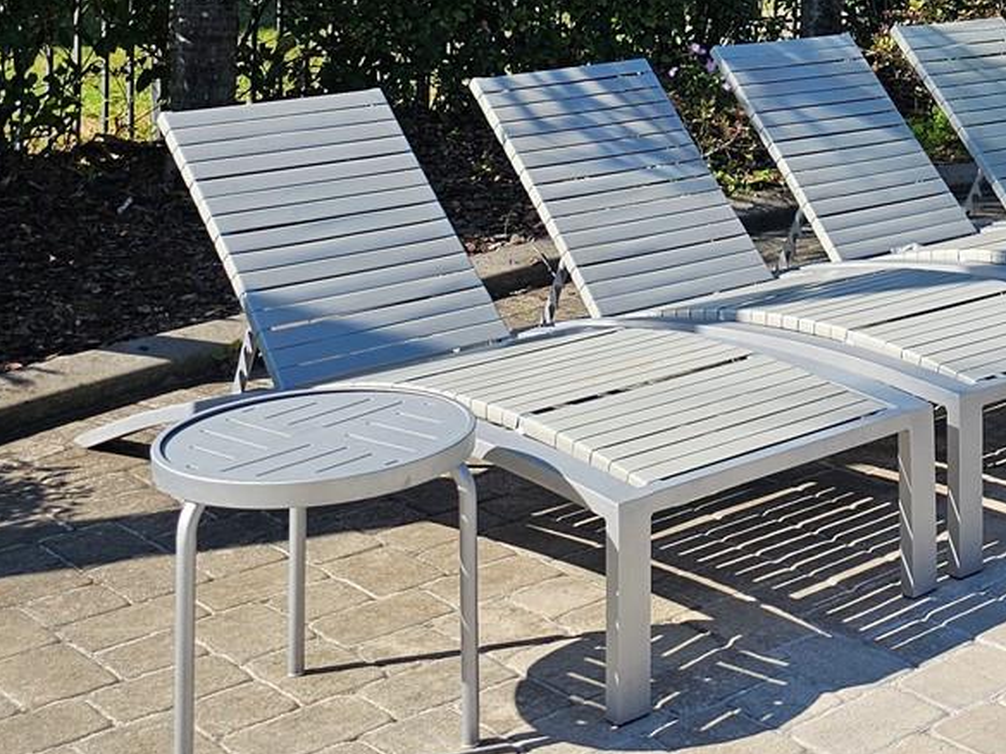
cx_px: 928
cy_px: -134
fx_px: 1831
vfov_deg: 21.7
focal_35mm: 63
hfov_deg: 29.3
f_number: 1.7
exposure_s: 1/492
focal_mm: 6.3
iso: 10
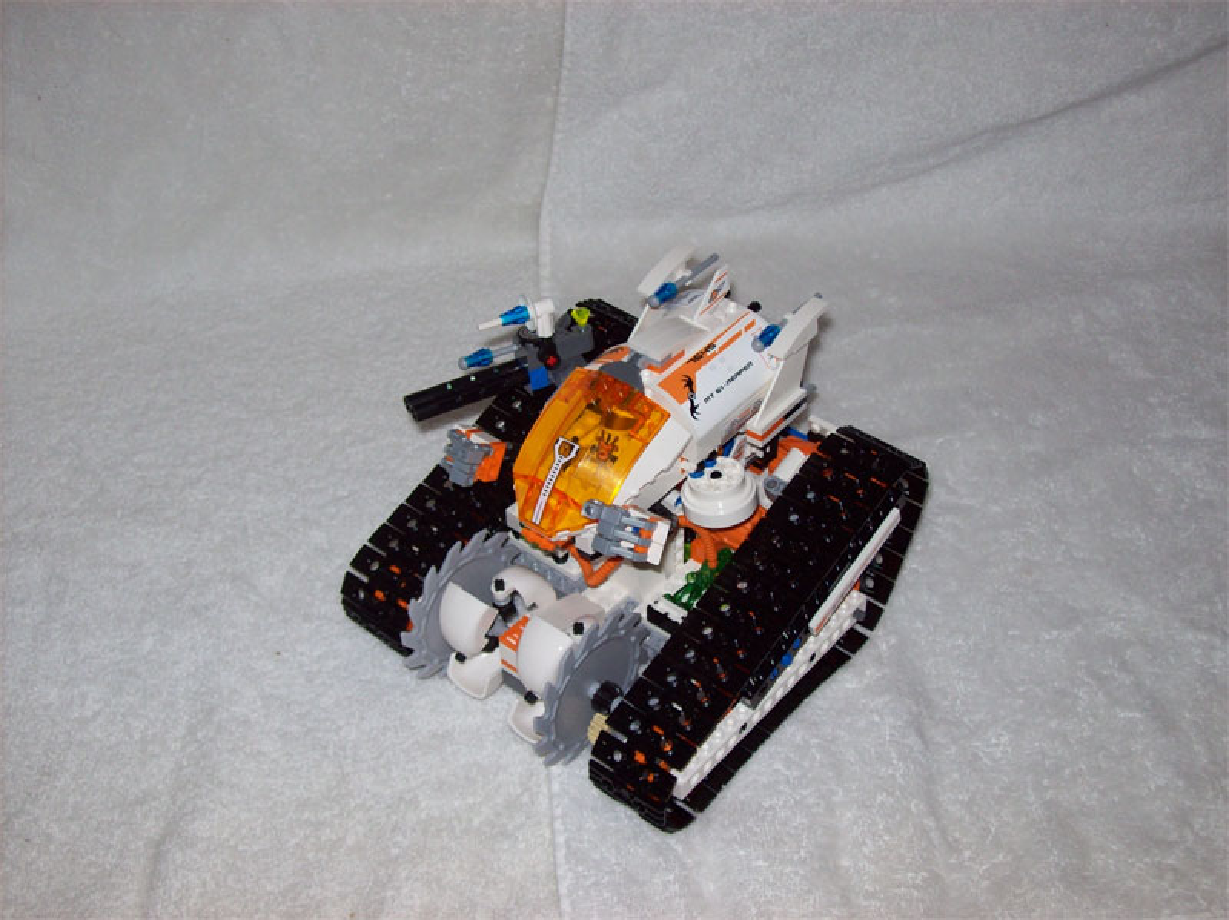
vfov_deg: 32.1
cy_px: 460
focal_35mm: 45
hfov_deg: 42.1
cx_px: 614
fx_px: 1597
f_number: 3
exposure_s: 1/73.6
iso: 80
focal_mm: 7.6
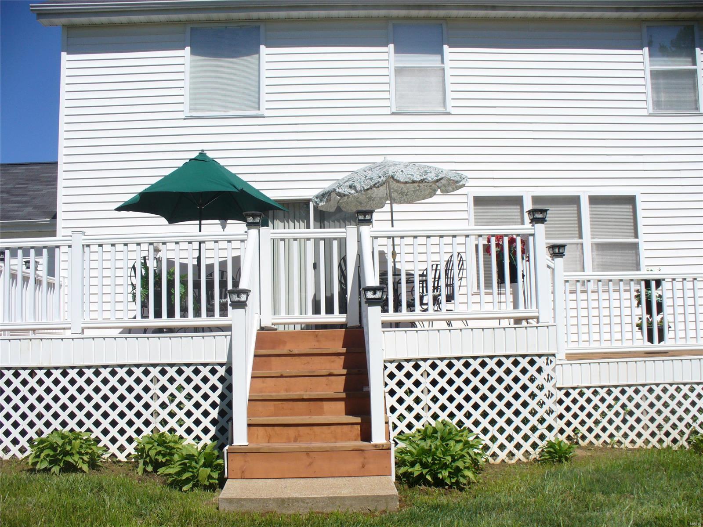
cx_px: 352
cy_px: 264
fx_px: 751
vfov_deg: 38.7
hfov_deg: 50.1
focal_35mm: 37
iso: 80
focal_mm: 6.1
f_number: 5.6
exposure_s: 1/1000
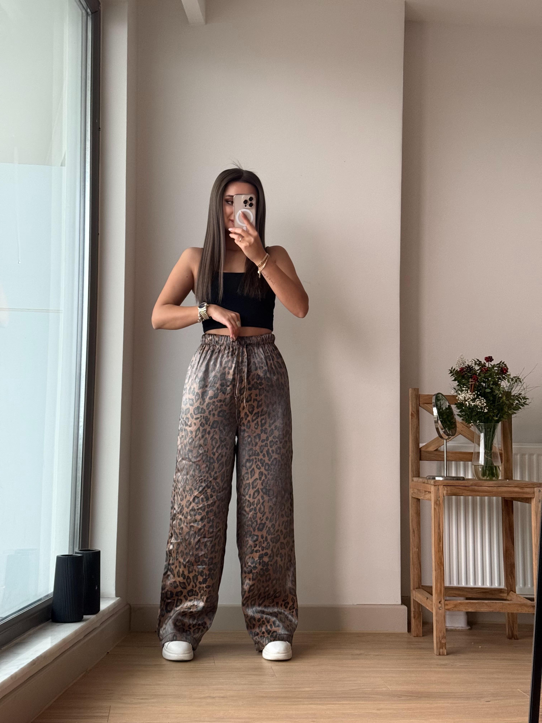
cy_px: 362
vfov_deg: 39.7
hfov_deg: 30.3
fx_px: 1002
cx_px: 271
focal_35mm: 48
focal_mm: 6.76
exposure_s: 1/51
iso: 250
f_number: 1.78
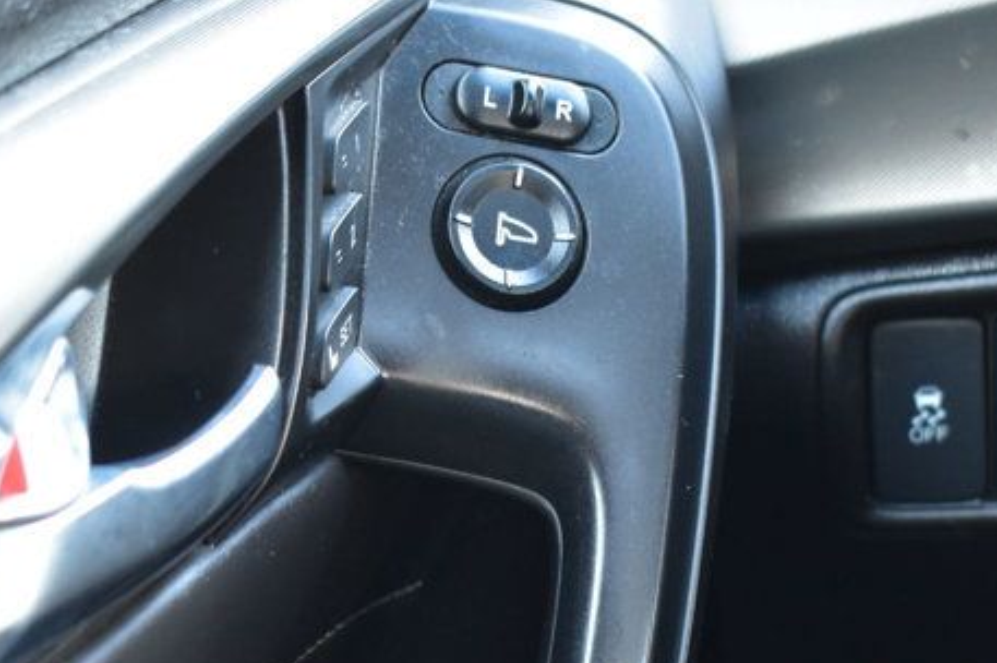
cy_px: 635
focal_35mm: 121
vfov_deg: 11.2
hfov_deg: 16.9
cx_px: 541
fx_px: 3349
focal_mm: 36
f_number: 4.8
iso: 1600
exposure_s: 1/15
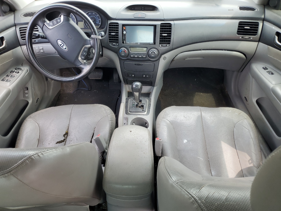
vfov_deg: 53.1
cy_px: 106
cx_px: 140
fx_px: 211
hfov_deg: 67.3
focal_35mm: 26
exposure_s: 1/189
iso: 50
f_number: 1.5
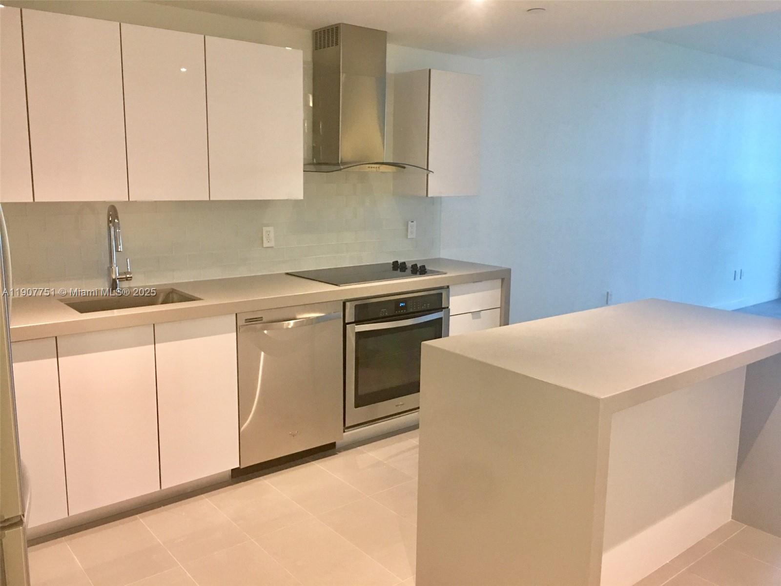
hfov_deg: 61.7
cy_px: 293
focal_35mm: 29
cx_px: 390
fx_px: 654
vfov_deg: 48.2
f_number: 2.2
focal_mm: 4.15
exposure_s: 1/15
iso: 80
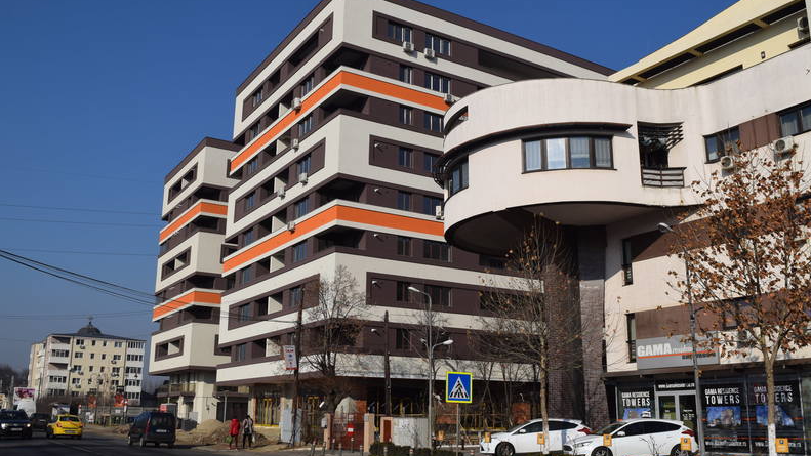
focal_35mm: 35
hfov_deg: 56.6
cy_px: 234
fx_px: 753
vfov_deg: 33.7
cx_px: 409
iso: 200
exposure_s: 1/500
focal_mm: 22
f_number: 11
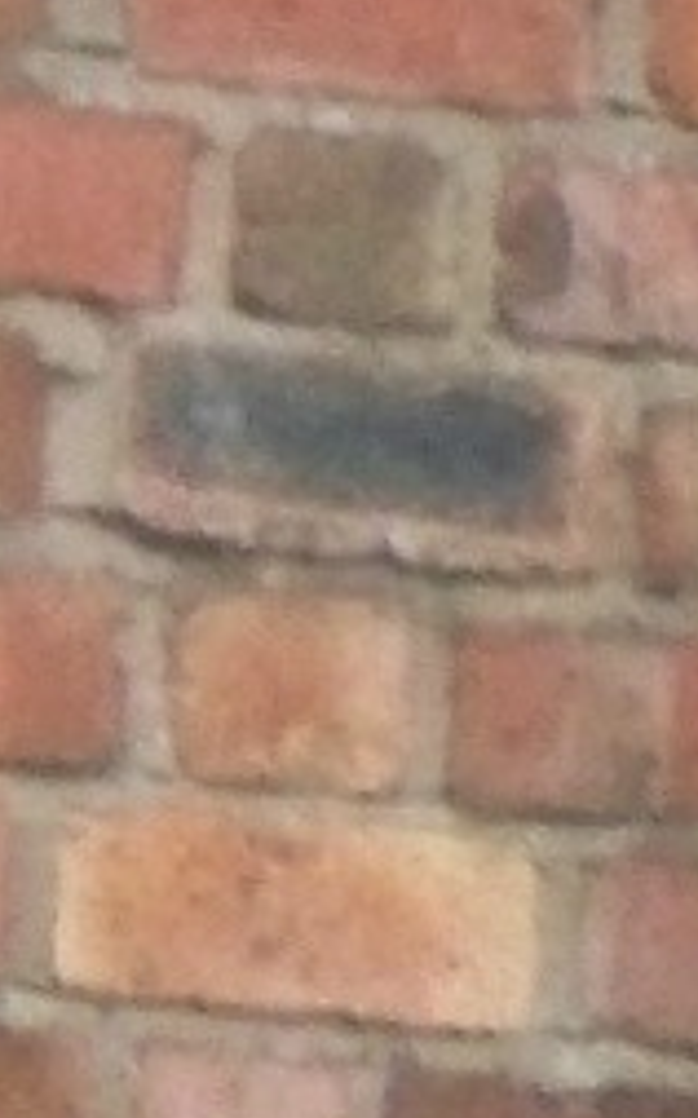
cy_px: 2019
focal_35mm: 1991
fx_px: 60633
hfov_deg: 0.7
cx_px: 879
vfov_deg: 1.1
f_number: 5.1
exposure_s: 1/200
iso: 400
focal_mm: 37.7
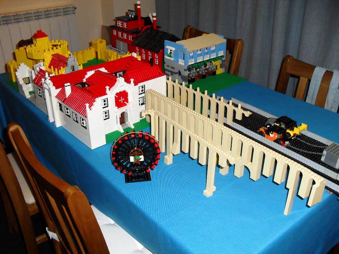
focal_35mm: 35
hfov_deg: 52.6
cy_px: 127
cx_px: 170
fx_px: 343
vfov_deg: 40.7
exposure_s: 1/45
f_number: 3.2
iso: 200
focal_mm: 6.3
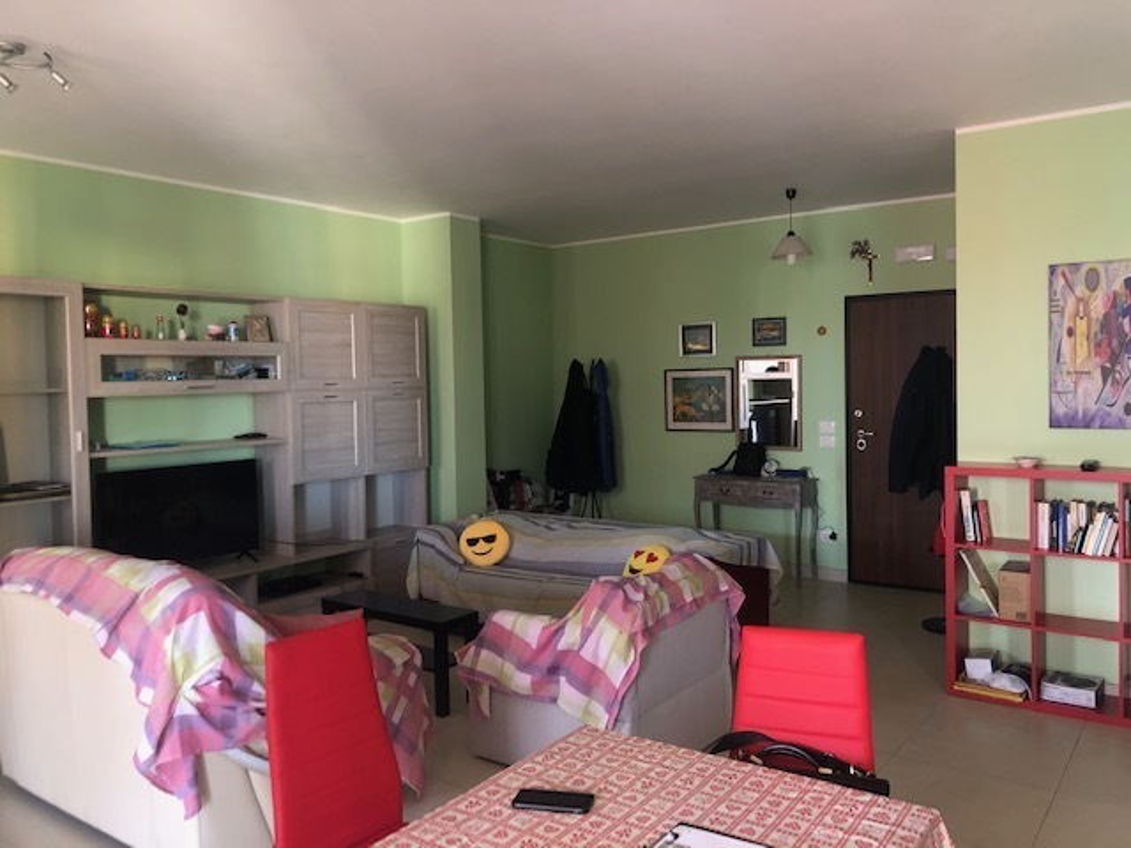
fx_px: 915
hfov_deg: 63.4
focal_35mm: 28
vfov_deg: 49.7
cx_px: 566
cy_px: 424
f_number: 1.8
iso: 80
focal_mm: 4
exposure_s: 1/13
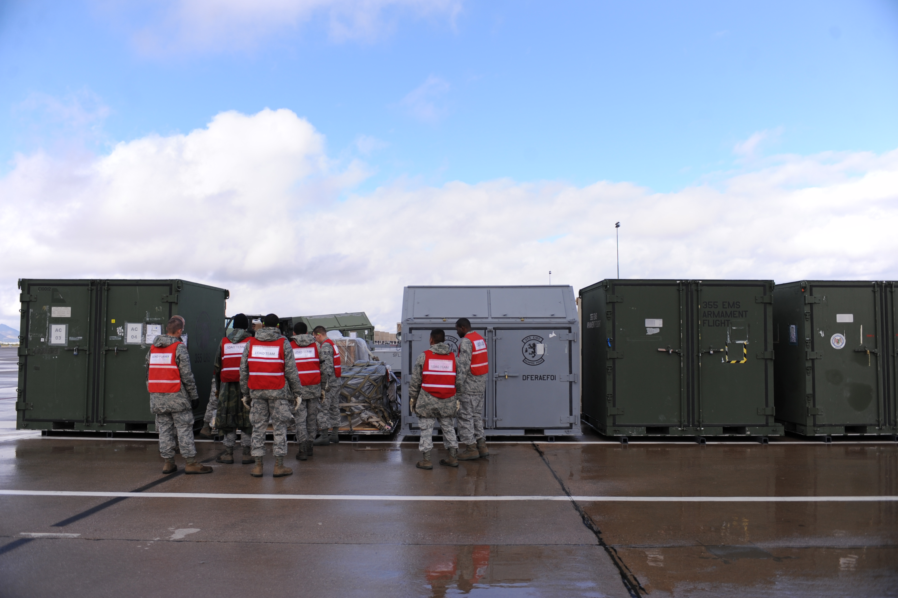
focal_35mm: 28
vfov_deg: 46.4
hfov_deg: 65.5
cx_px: 449
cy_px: 299
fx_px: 698
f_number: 3.5
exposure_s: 1/2000
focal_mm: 28
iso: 250
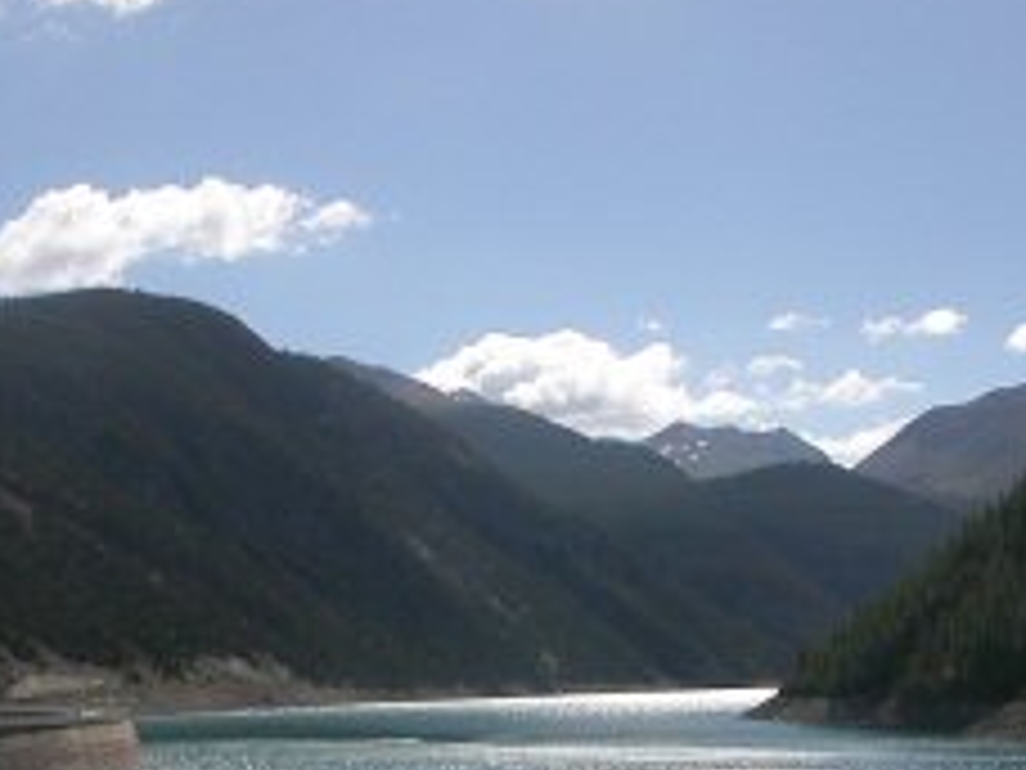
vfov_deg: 22.3
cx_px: 572
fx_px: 1927
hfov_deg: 29.8
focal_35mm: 65
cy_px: 608
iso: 100
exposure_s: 1/1027
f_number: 4.5
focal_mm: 5.6
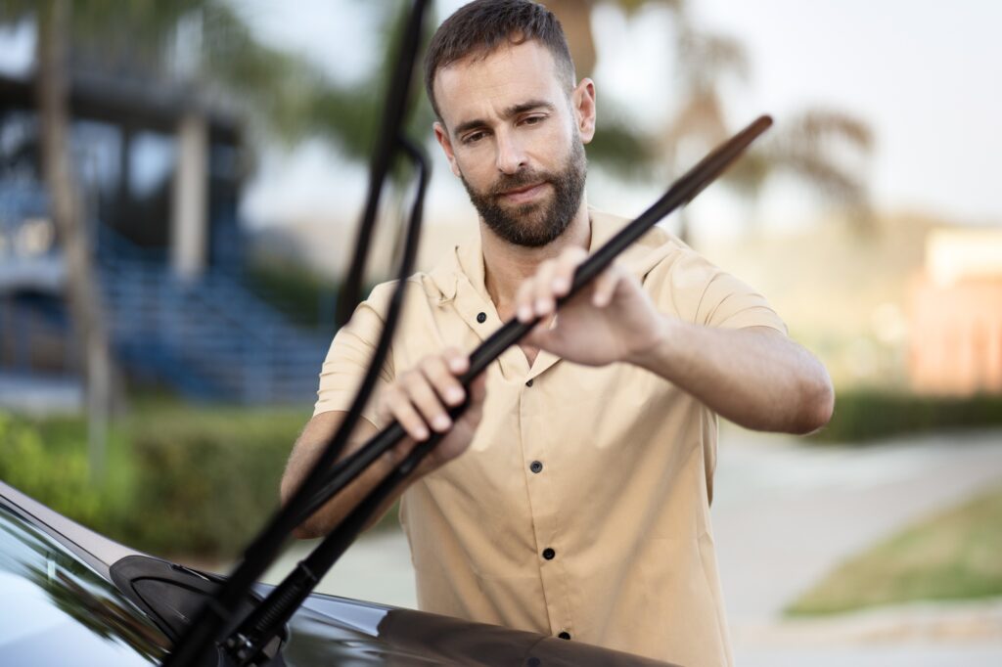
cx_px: 501
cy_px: 334
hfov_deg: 23.9
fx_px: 2365
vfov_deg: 16.1
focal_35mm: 85
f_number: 1.8
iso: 200
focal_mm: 85
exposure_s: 1/640
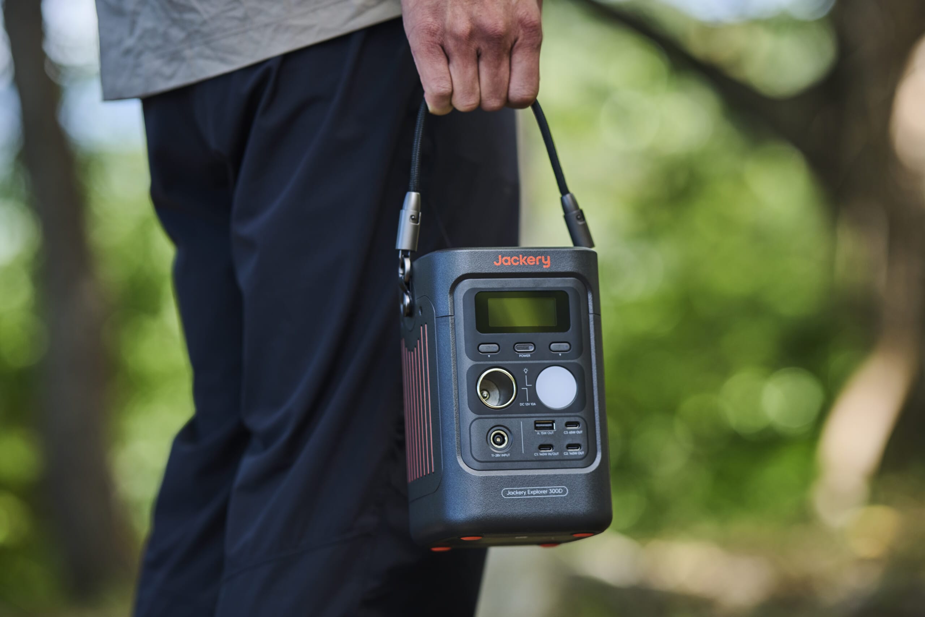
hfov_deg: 19.5
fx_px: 2698
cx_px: 462
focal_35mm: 105
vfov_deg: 13.0
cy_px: 308
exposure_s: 1/200
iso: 100
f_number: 2.8
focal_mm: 105
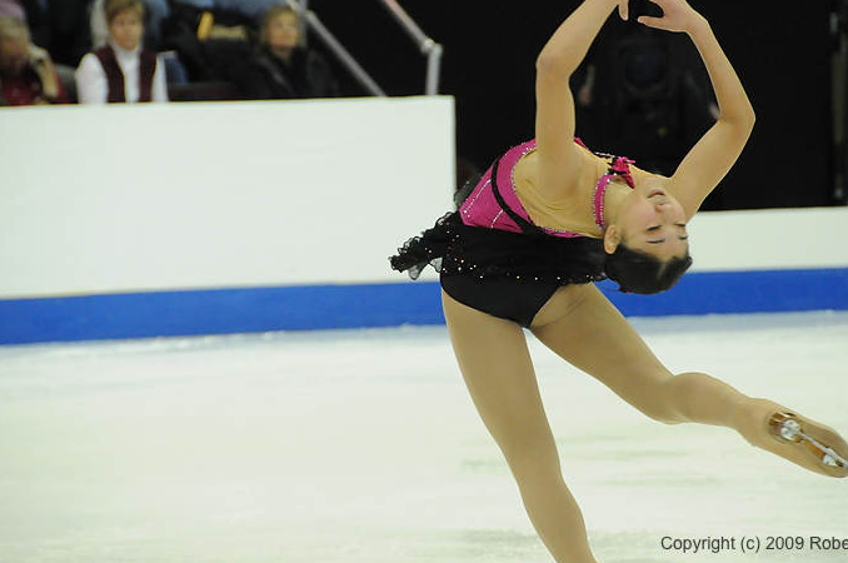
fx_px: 7080
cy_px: 237
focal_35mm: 301
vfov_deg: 4.6
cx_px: 465
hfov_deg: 6.9
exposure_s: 1/800
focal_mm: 170
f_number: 5.6
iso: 3200
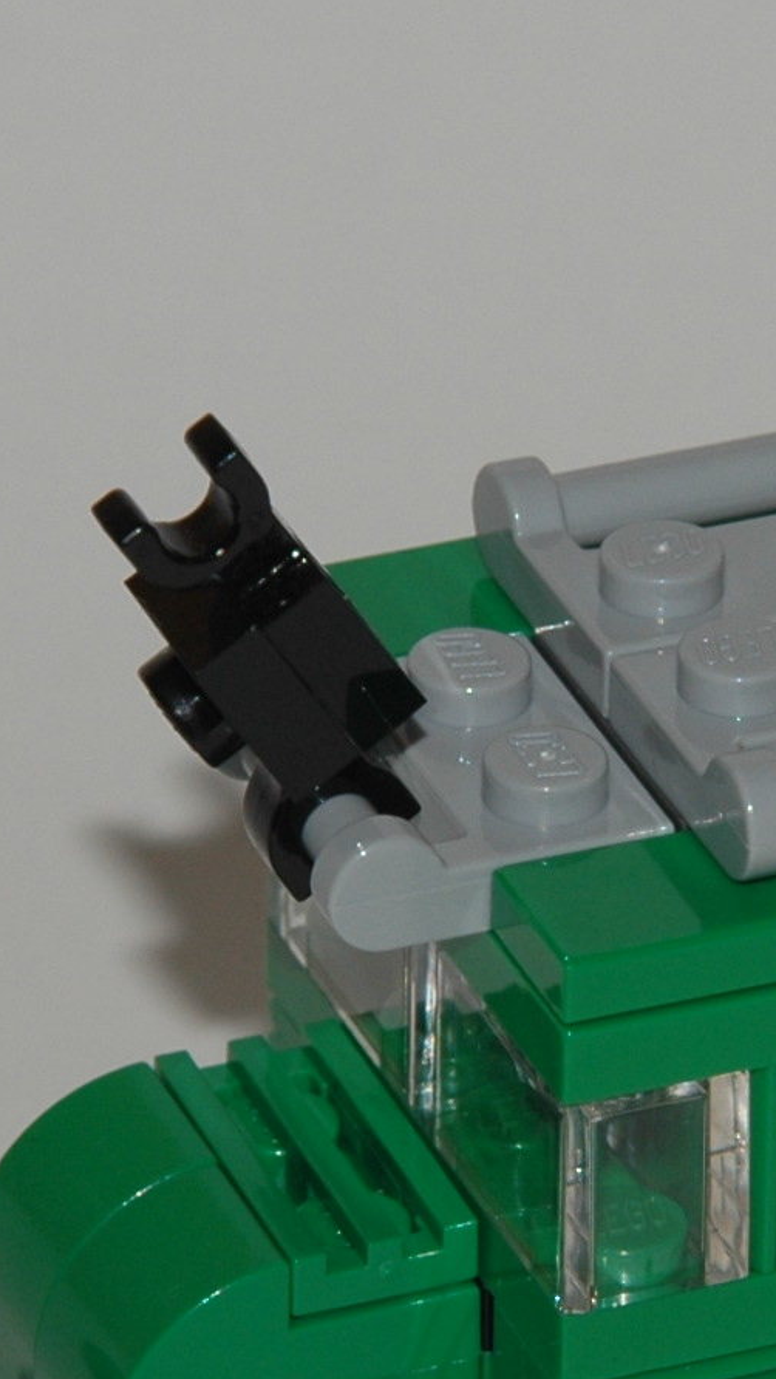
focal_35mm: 434
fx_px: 15870
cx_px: 580
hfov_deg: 2.8
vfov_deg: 5.0
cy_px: 1110
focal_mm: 82
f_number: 11
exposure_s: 1/60
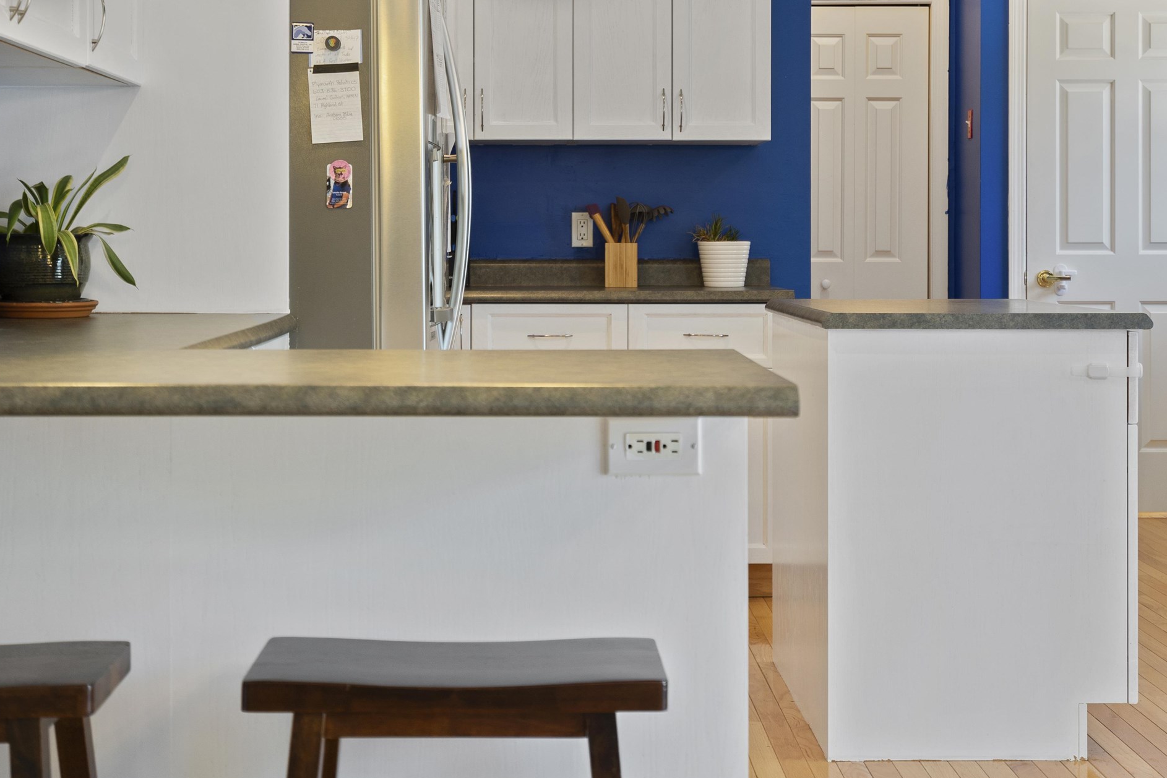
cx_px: 525
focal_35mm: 57
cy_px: 262
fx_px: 1848
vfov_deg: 23.7
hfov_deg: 35.0
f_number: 4
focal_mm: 35
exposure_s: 1/15
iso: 250
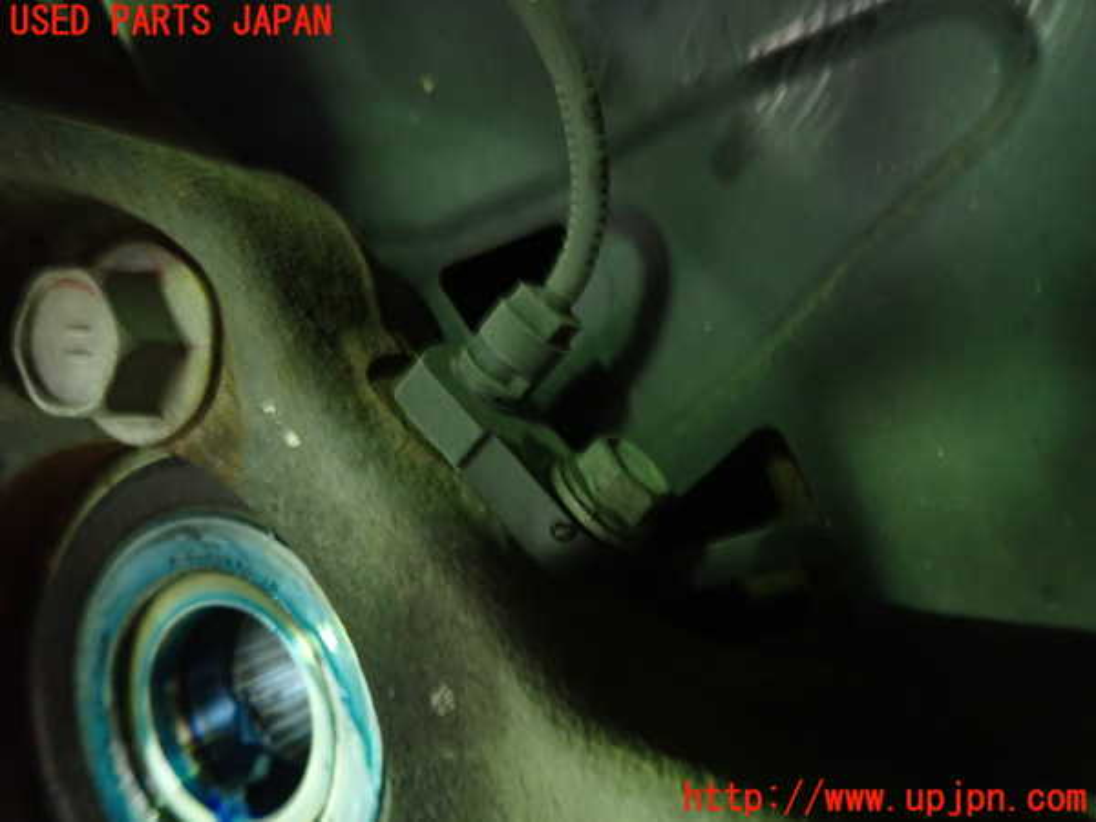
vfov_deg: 54.9
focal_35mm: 25
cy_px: 411
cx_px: 548
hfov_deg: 69.4
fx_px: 792
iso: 800
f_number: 2
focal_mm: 4.5
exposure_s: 1/8
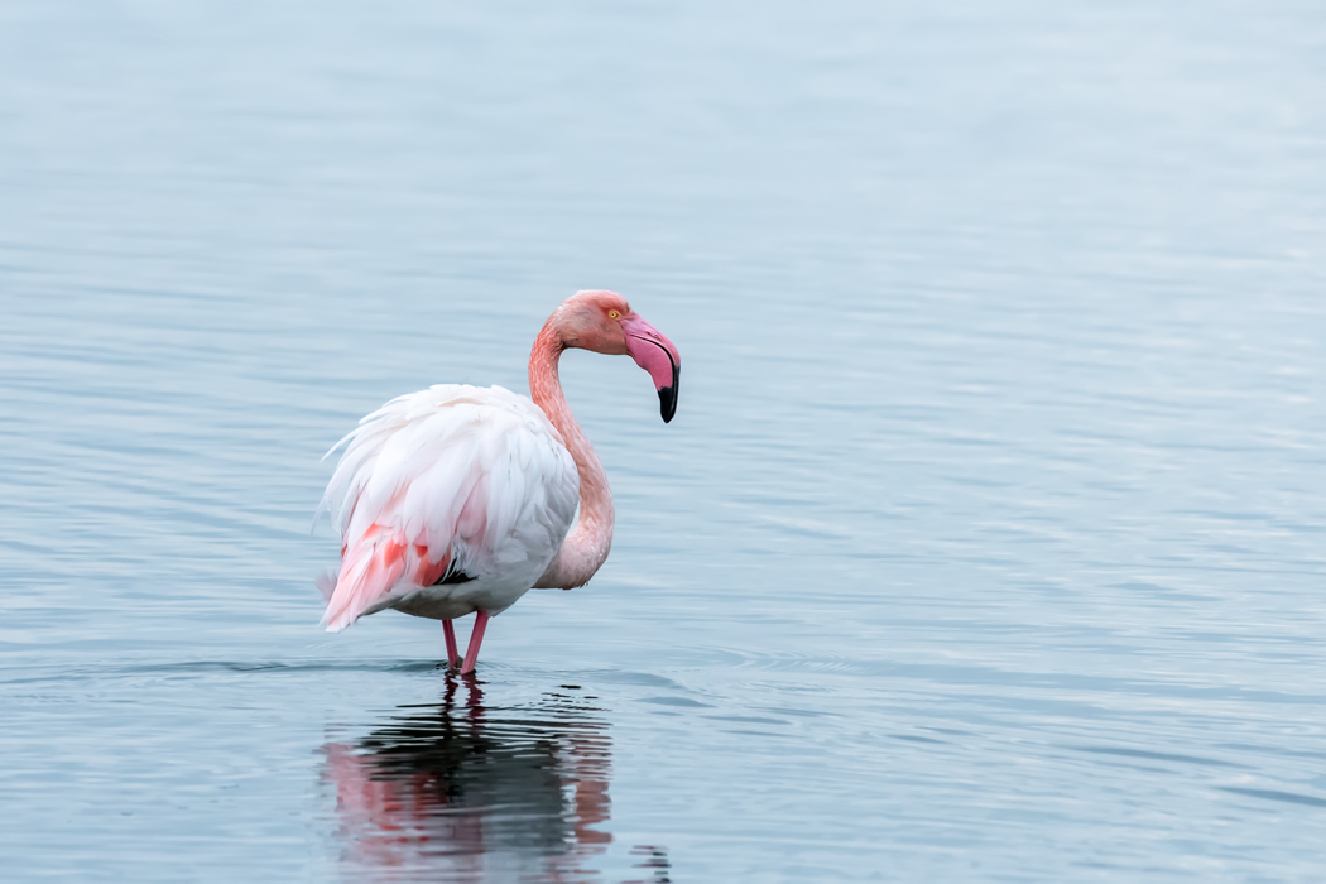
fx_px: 23203
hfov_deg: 3.3
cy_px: 442
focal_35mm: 630
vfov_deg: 2.2
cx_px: 663
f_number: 7.1
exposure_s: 1/3200
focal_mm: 420
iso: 1000
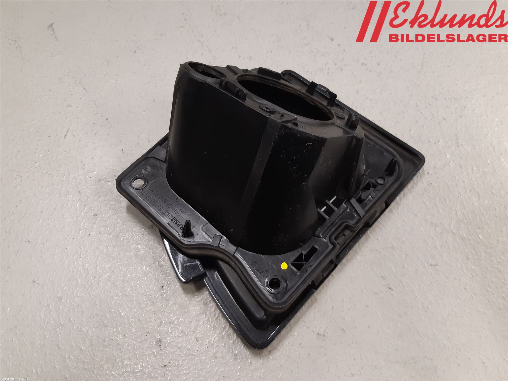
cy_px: 190
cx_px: 254
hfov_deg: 67.3
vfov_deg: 53.1
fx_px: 382
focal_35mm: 26
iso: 125
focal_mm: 3.93
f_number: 1.7
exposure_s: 1/50
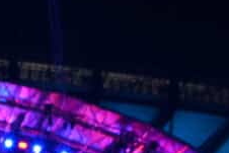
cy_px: 513
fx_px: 1082
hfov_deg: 11.4
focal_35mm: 170
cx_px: -156
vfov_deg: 7.0
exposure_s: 1/125
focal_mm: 24
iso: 1600
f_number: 5.6
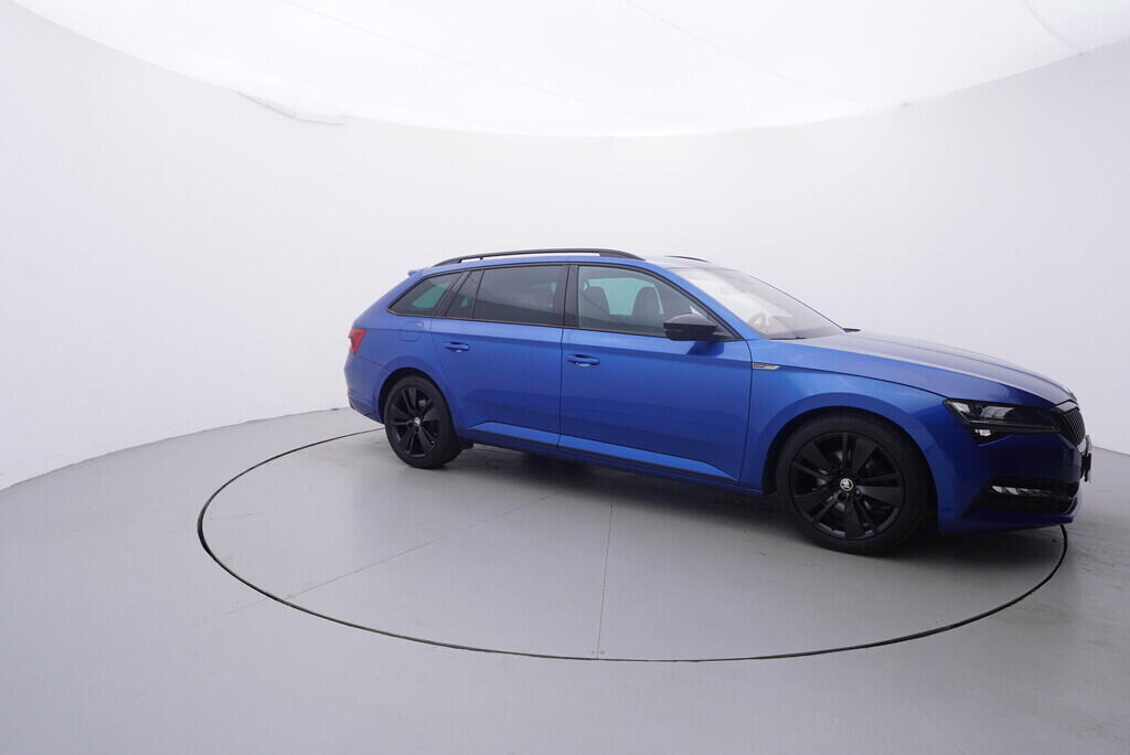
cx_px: 565
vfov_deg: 56.2
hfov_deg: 77.3
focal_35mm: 22
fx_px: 707
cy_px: 378
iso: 200
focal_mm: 15
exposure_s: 1/80
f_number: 5
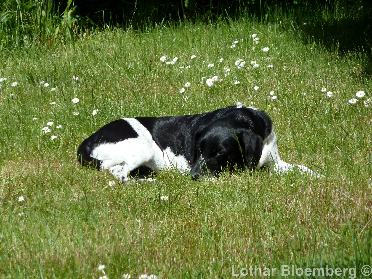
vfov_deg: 5.3
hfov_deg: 7.1
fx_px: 2988
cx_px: 186
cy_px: 140
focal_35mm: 278
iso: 80
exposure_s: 1/400
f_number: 4.8
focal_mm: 45.7
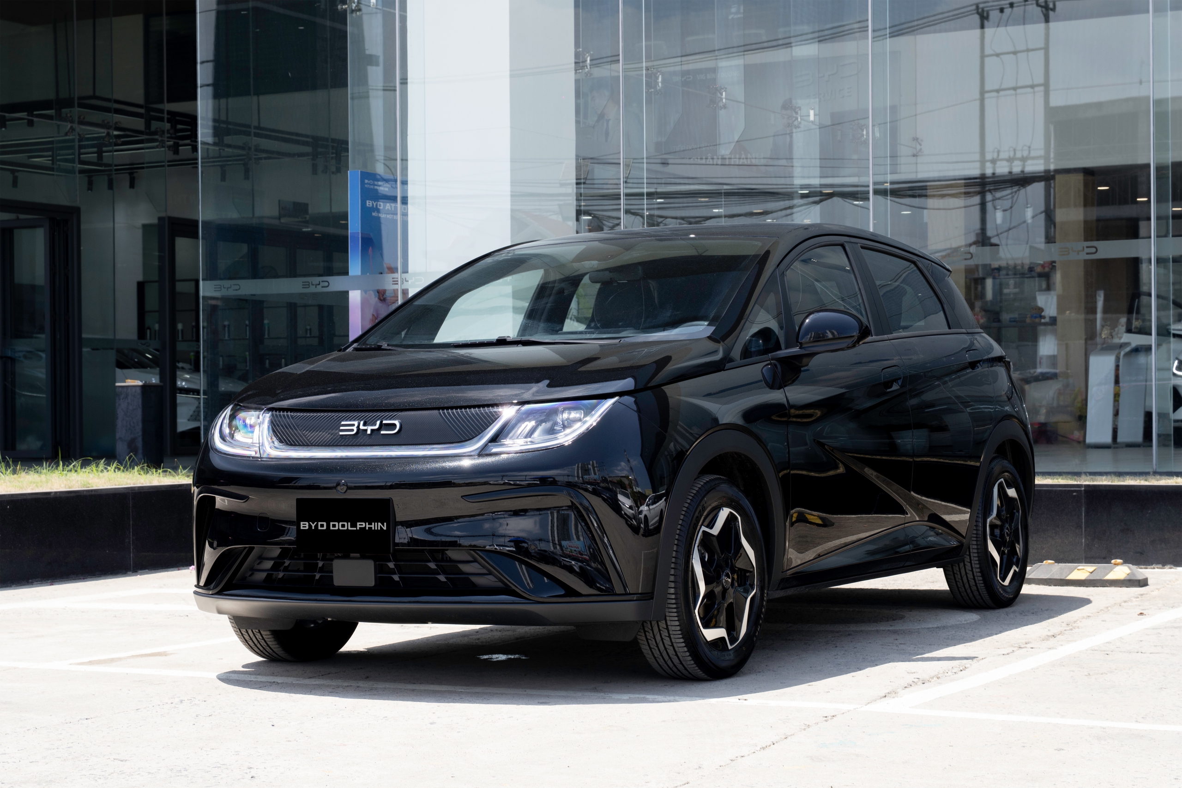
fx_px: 2298
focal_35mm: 70
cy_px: 394
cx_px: 591
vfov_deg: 19.5
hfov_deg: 28.8
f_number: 10
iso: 400
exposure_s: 1/200
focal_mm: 70
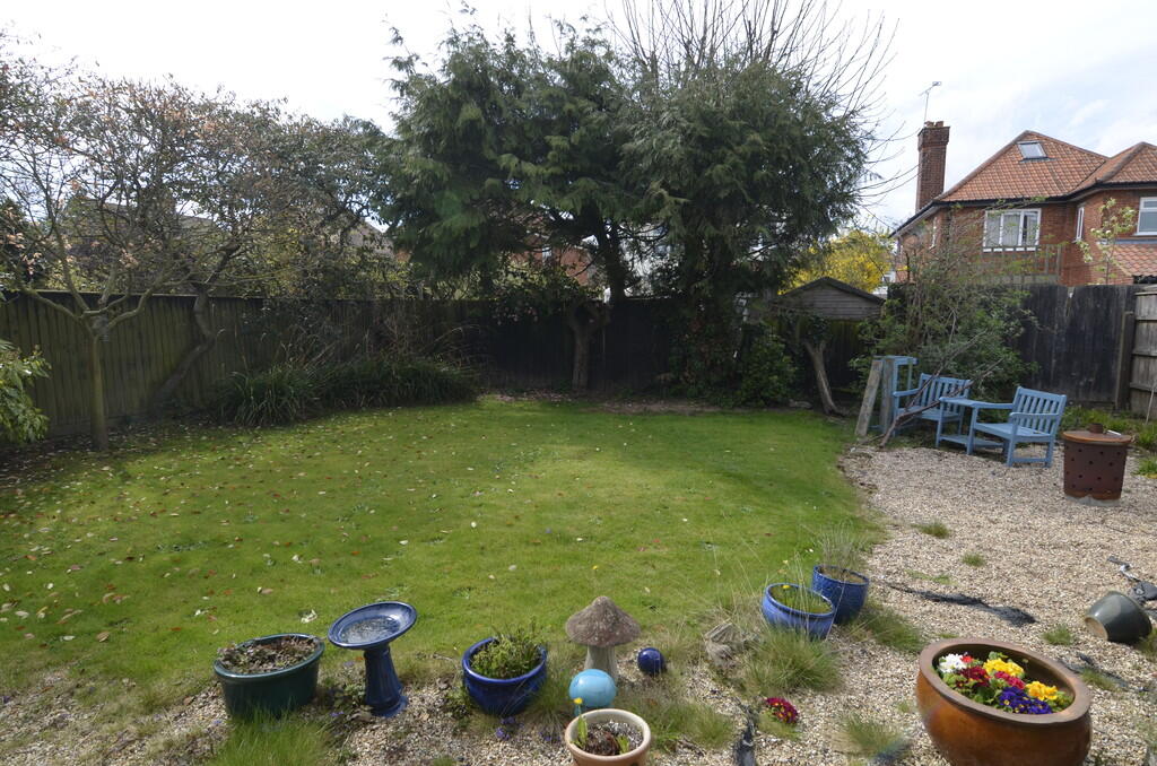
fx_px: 577
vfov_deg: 67.1
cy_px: 383
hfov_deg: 90.1
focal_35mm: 18
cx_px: 578
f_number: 8
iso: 200
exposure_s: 1/250
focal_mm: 12
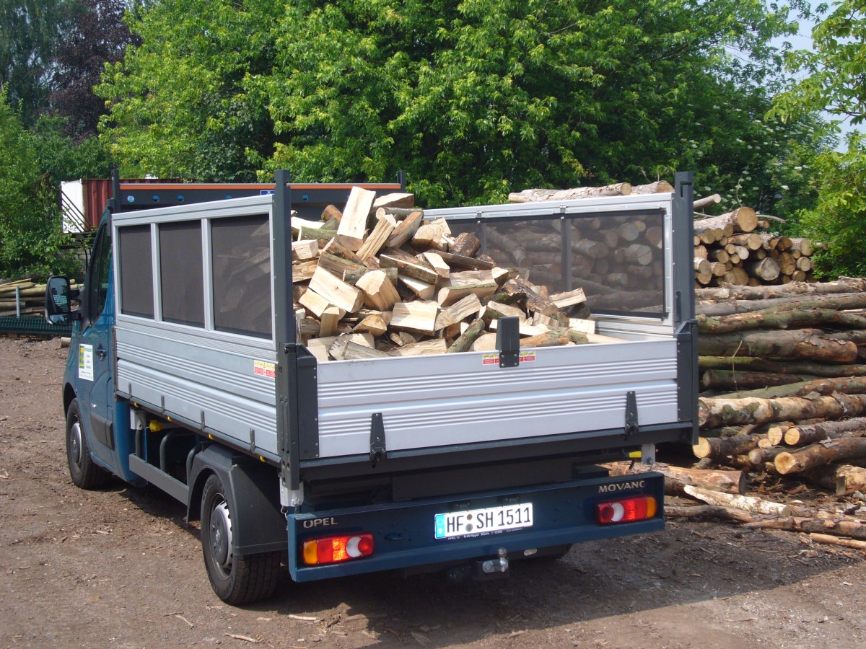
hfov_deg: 35.5
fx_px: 1351
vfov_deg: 27.0
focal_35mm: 54
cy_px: 324
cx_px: 433
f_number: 3.8
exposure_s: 1/400
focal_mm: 8.8
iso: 80
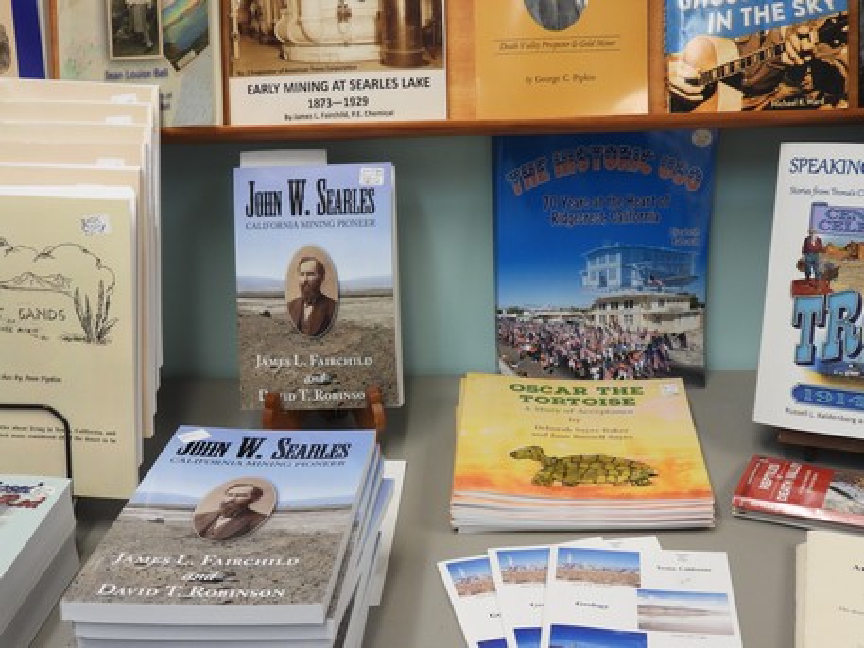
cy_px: 324
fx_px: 1074
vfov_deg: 33.6
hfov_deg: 43.8
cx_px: 432
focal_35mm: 43
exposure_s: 1/30
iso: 250
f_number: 3.2
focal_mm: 7.7
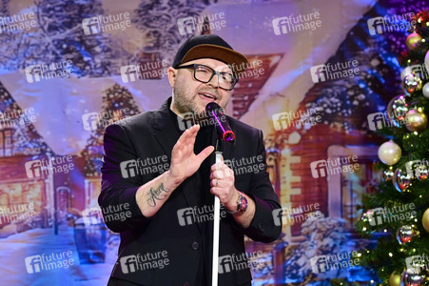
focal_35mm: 175
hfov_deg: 11.8
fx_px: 2084
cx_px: 214
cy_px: 143
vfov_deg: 7.8
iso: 2000
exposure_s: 1/400
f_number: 4
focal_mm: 175
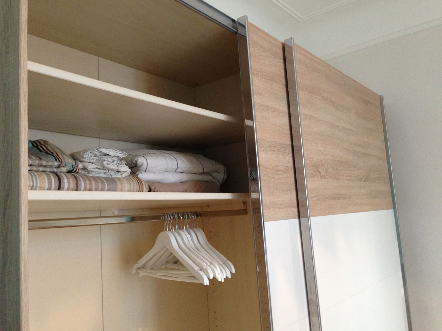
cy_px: 166
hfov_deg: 55.4
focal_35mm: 33
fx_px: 421
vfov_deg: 42.9
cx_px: 221
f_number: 2.4
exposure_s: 1/20
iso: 160
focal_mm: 4.12
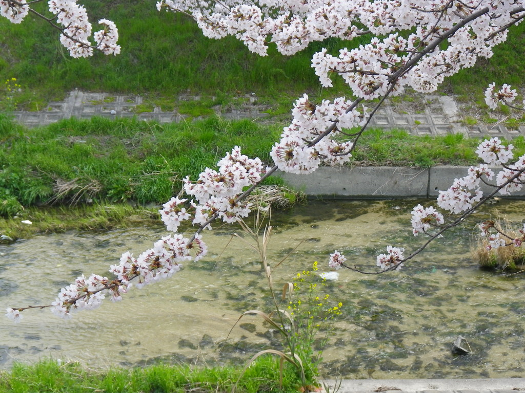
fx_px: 940
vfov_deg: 23.7
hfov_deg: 31.2
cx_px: 262
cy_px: 196
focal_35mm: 62
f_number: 5.5
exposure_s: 1/80
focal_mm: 11.1
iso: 80
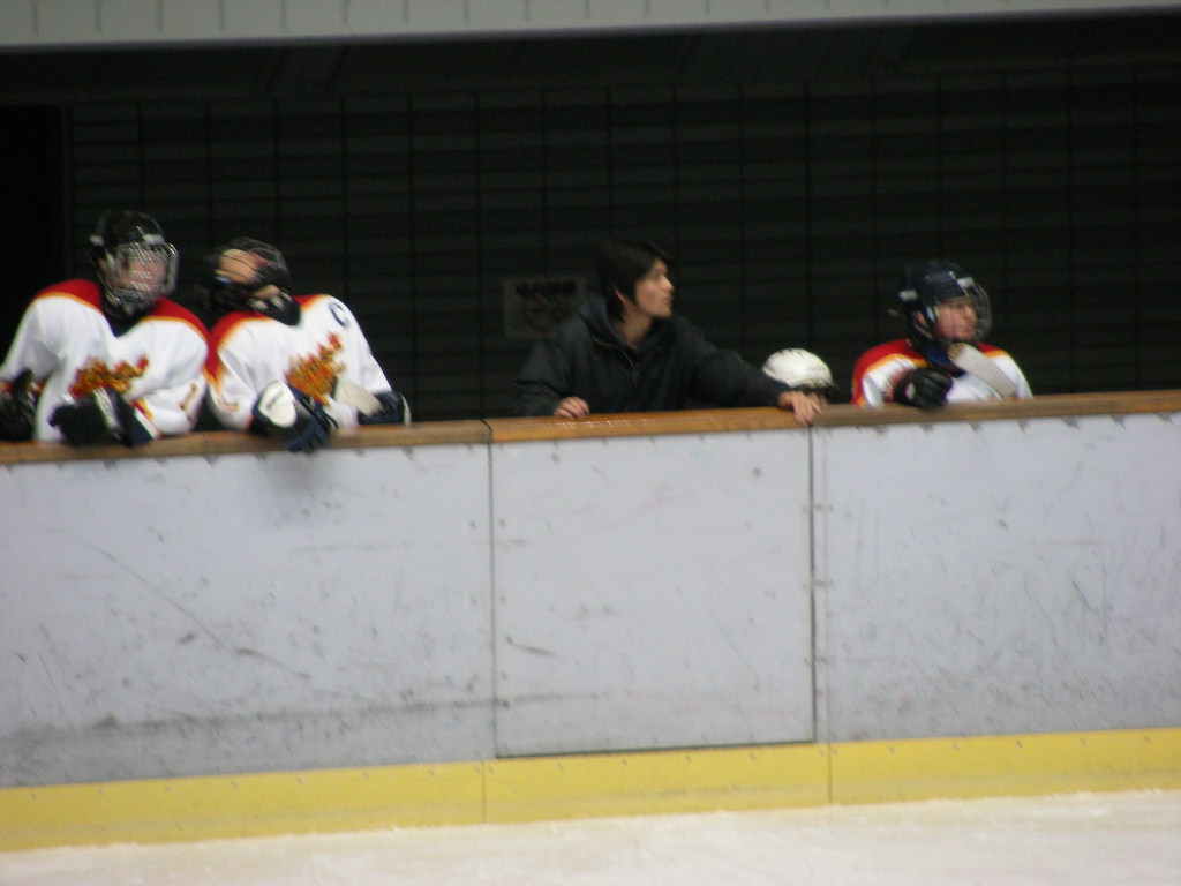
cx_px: 590
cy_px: 443
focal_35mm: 380
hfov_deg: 5.2
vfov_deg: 3.9
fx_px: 12965
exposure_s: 1/29.7
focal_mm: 63.3
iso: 200
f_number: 3.5
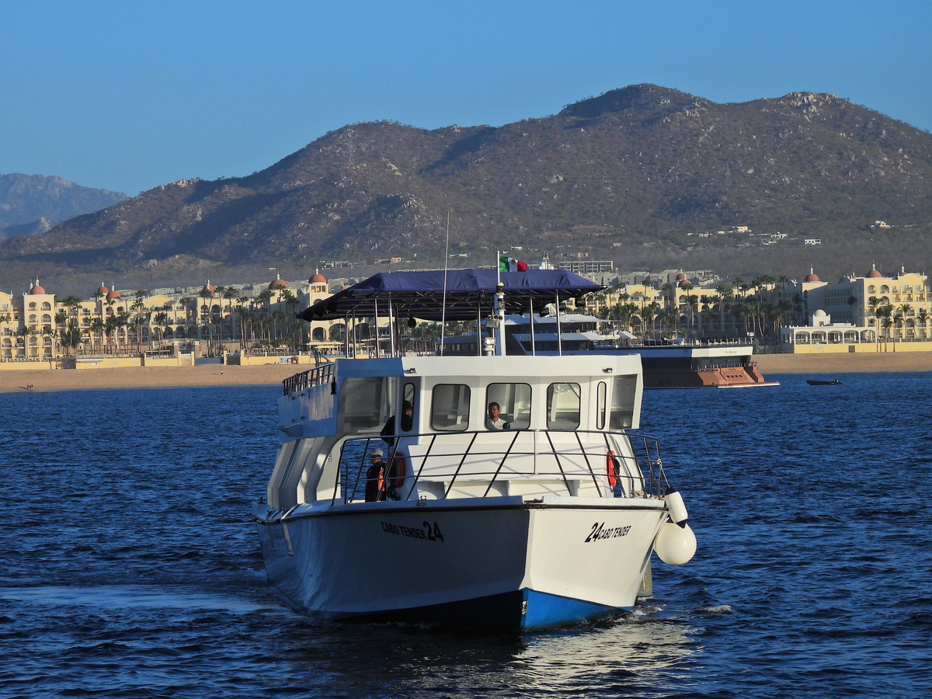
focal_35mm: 160
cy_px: 344
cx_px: 466
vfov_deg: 9.3
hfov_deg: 12.3
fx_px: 4308
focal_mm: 26.8
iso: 100
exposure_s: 1/1600
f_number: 4.5
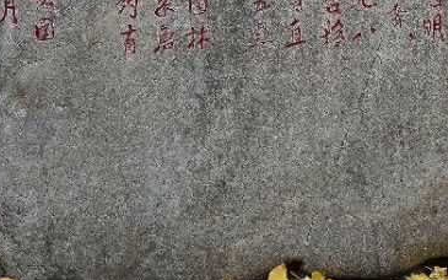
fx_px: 2100
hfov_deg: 12.1
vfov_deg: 7.4
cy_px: -223
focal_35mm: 172
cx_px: 415
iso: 160
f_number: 4
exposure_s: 1/160
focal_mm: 44
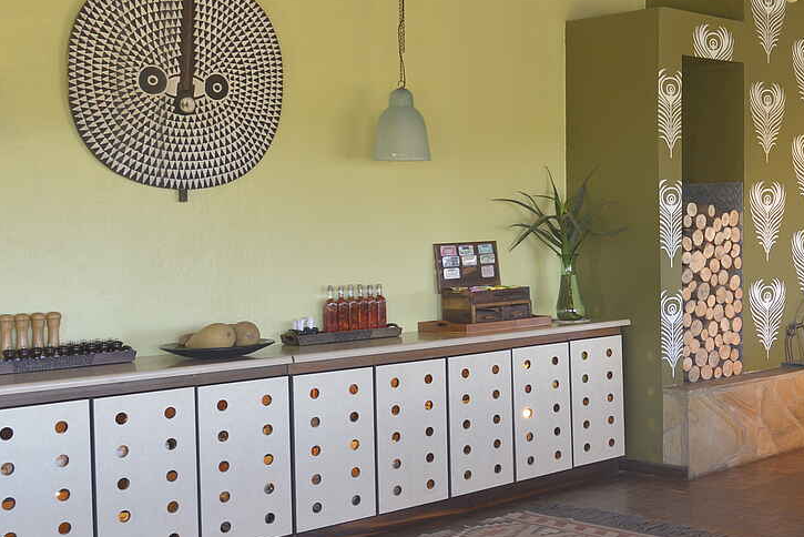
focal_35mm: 53
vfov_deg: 25.5
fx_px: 1184
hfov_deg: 34.3
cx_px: 796
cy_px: 239
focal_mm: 24
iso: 800
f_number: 9
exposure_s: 1/20
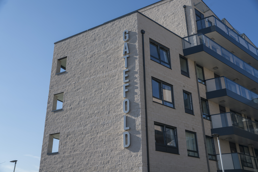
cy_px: 86
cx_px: 129
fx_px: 258
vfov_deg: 36.9
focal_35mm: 36
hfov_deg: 53.1
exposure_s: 1/400
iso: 100
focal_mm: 36
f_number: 6.3
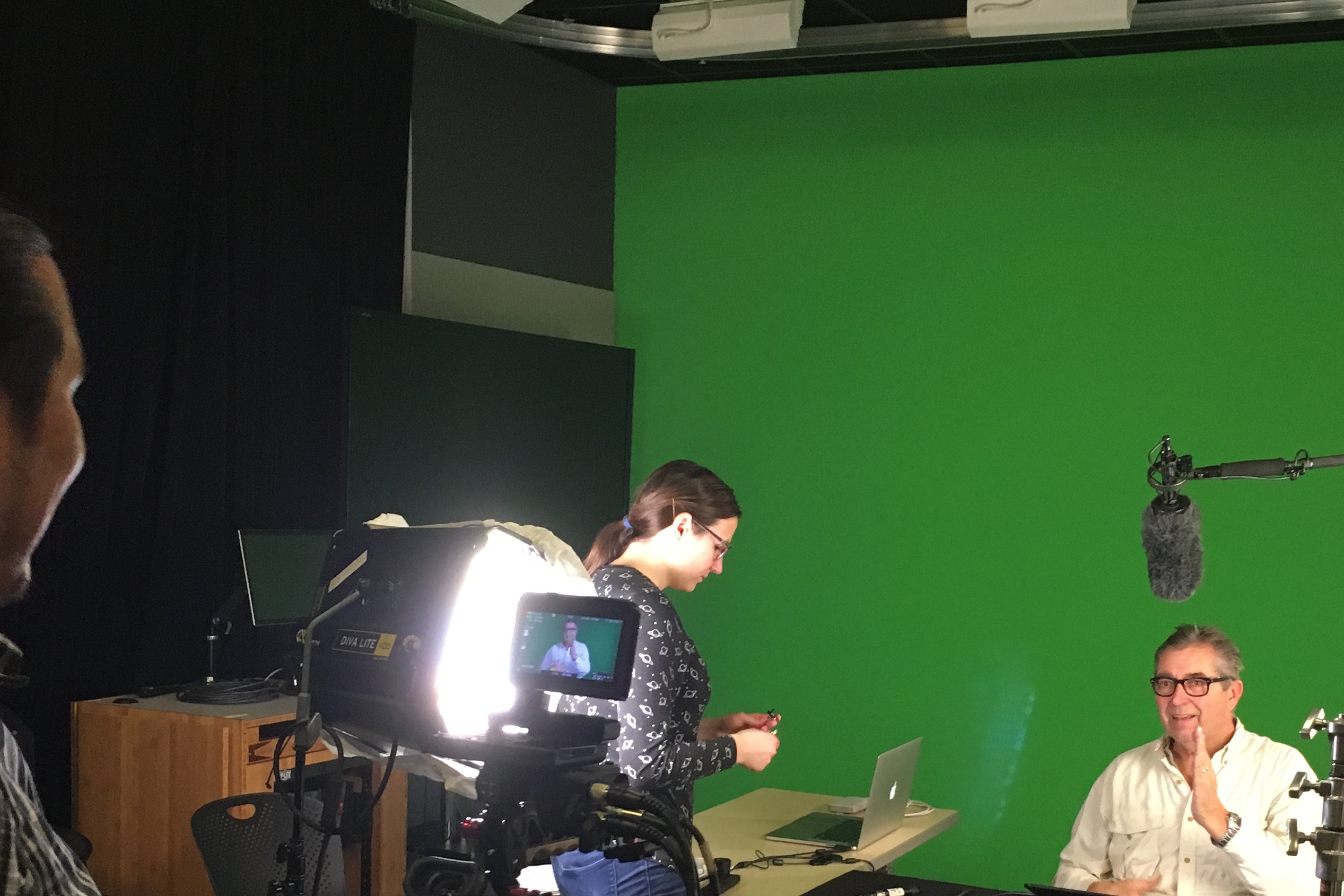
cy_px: 682
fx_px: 1792
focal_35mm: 48
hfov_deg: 41.1
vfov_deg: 27.6
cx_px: 738
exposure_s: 1/30
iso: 200
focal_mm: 4.15
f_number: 2.2
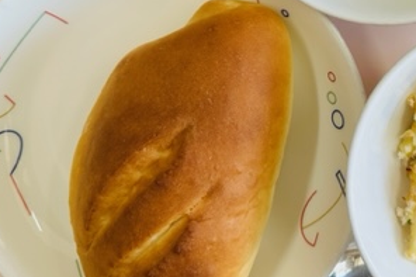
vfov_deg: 24.2
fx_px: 624
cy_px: 17
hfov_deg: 35.1
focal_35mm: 54
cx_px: 361
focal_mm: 6.86
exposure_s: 1/145
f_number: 1.78
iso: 64
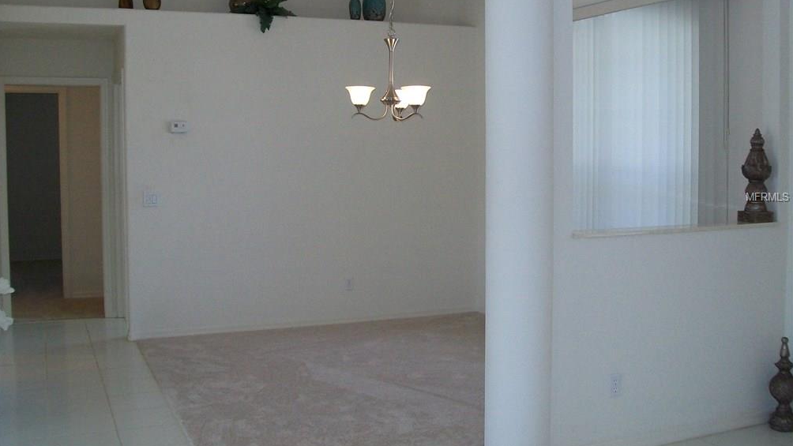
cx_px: 389
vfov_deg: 29.7
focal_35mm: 40
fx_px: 841
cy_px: 197
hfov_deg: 50.5
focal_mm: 6
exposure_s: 1/125
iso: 160
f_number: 2.7
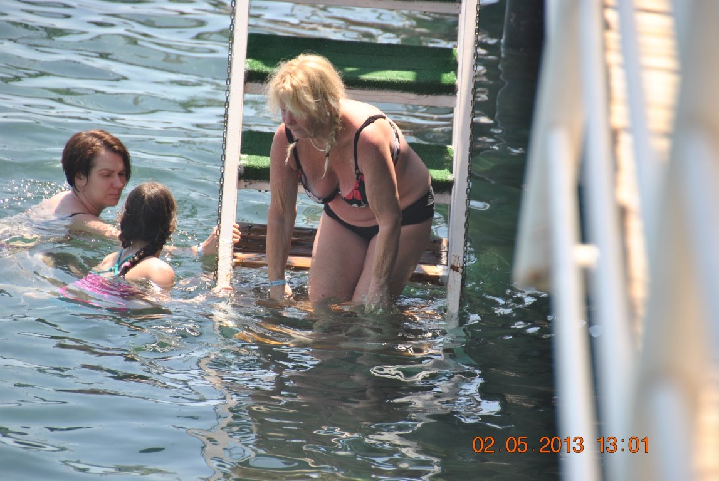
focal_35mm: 300
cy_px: 240
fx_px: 5999
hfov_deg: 6.9
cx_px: 360
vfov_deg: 4.6
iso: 220
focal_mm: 200
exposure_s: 1/500
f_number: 5.6
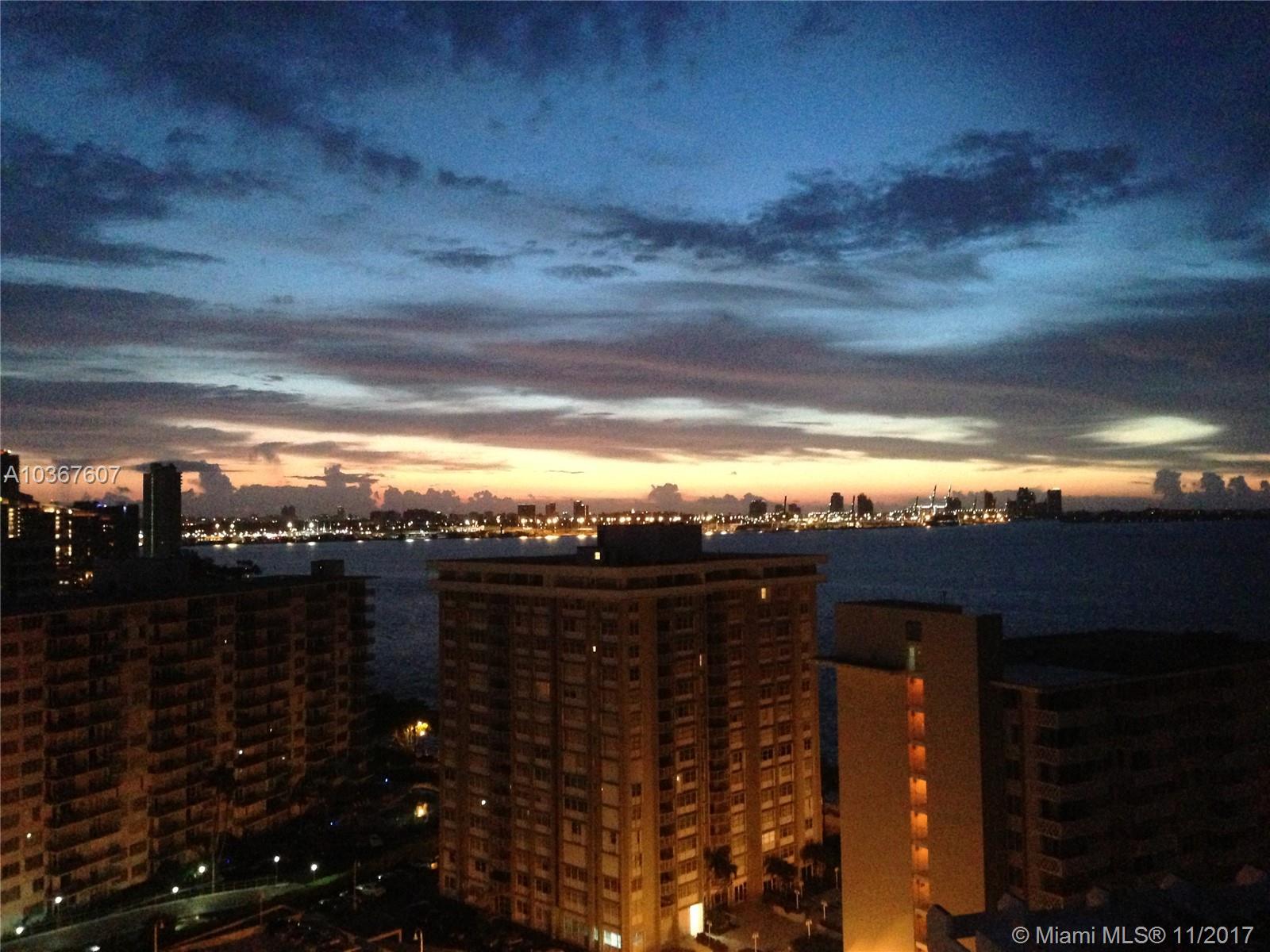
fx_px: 1211
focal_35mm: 33
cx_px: 635
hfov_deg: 55.4
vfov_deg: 42.9
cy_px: 476
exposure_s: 1/15
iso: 800
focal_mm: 4.13
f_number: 2.4
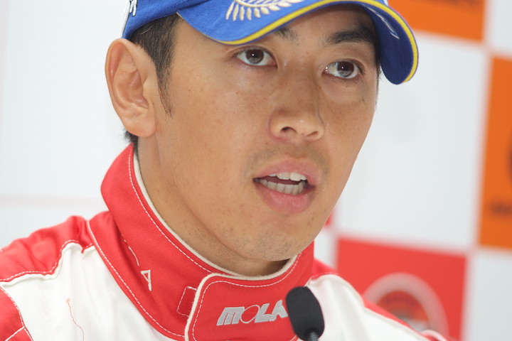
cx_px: 256
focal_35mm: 270
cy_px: 170
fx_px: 3840
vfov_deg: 5.1
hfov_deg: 7.6
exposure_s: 1/125
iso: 200
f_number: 2.8
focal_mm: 180
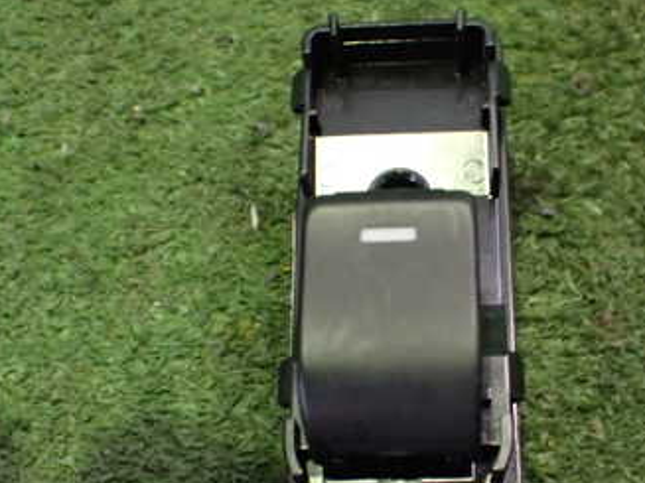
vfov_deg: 26.3
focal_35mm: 55
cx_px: 414
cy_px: 343
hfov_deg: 34.7
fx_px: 1024
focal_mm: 5.4
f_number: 2.3
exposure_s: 1/30
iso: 800
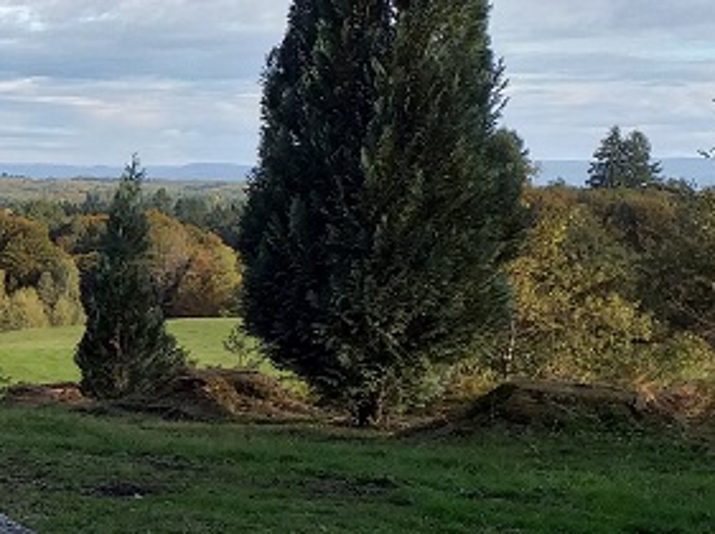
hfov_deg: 23.1
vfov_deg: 18.8
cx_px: -165
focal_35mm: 77
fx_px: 1588
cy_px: 478
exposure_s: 1/519
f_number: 1.9
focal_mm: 3.6
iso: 41
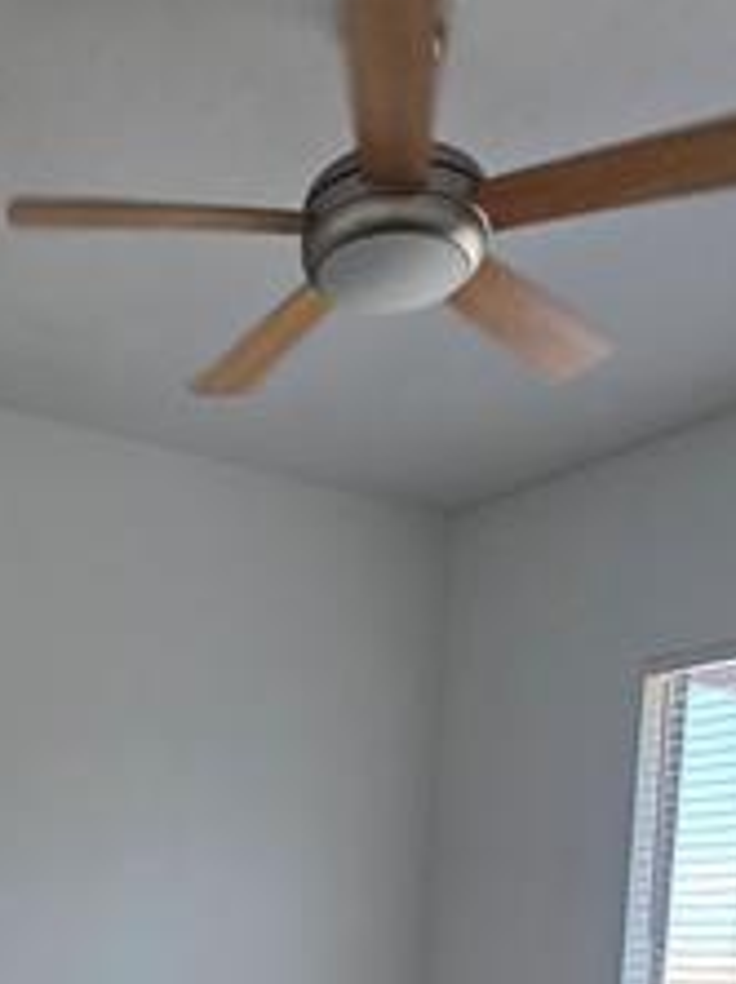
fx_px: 1278
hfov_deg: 30.5
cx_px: 53
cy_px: 1059
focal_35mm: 45
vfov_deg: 36.3
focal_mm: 1.7
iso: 50
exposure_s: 1/100
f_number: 2.2
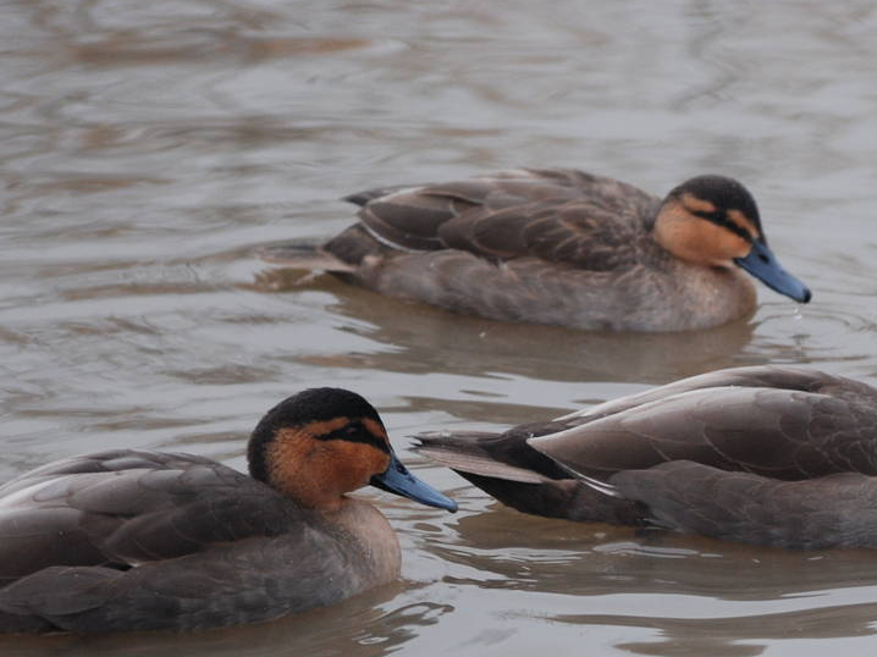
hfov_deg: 4.1
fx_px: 12233
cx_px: 860
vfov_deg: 3.1
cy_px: 559
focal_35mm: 483
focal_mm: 150
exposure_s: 1/400
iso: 400
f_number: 4.5
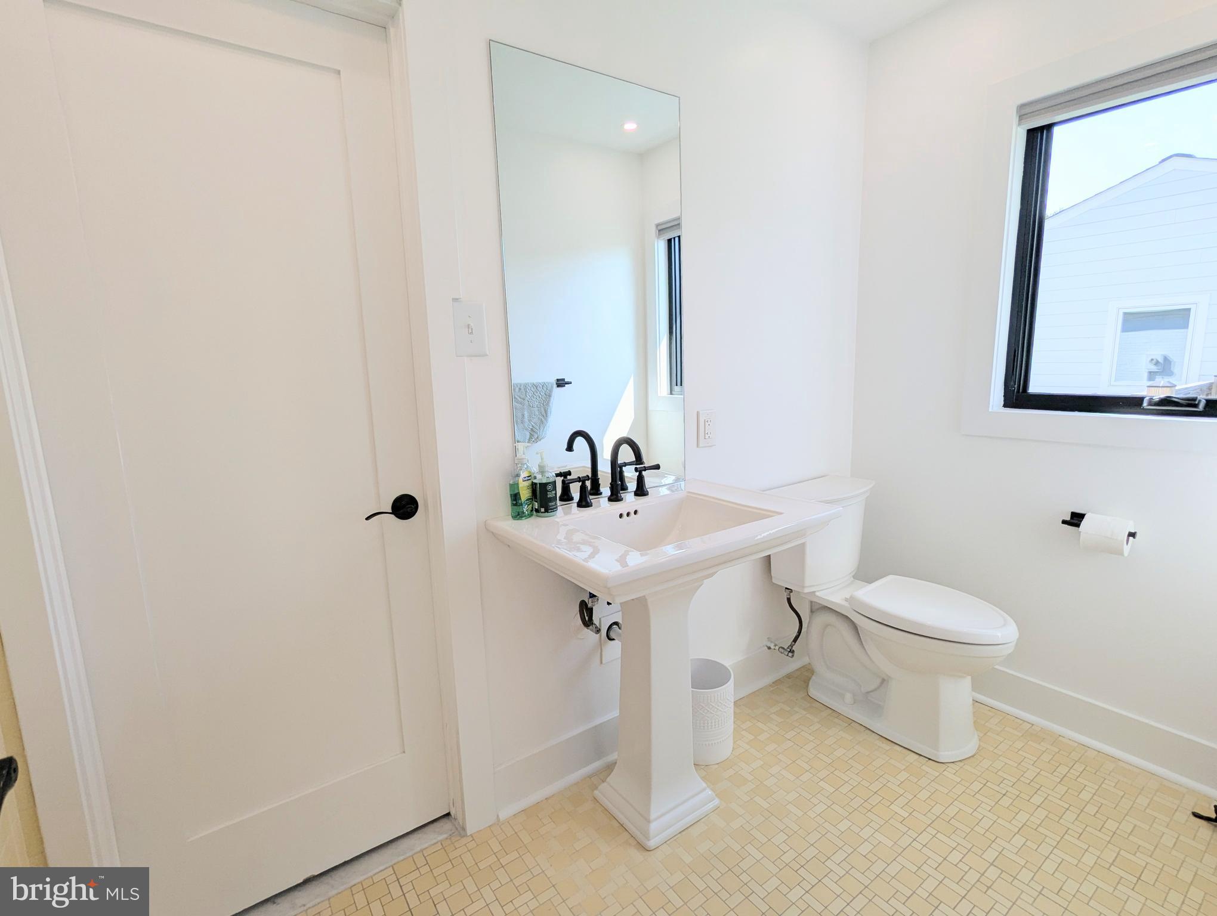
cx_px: 608
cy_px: 458
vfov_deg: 78.2
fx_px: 563
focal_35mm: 16
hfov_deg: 94.4
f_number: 2.2
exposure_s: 1/519
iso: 44
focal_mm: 2.35
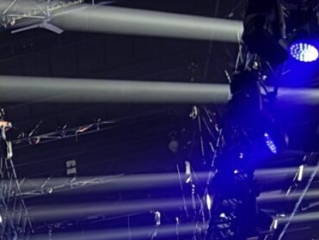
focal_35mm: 112
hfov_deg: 15.3
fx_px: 1033
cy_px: 478
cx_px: -247
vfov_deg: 11.8
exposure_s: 1/9
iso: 800
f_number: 1.6
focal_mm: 5.96
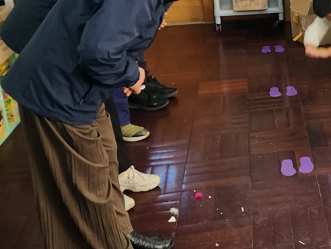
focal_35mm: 74
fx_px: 708
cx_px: 441
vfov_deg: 19.8
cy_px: 68
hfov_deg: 23.1
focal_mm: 5.4
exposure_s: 1/120
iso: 125
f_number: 1.8
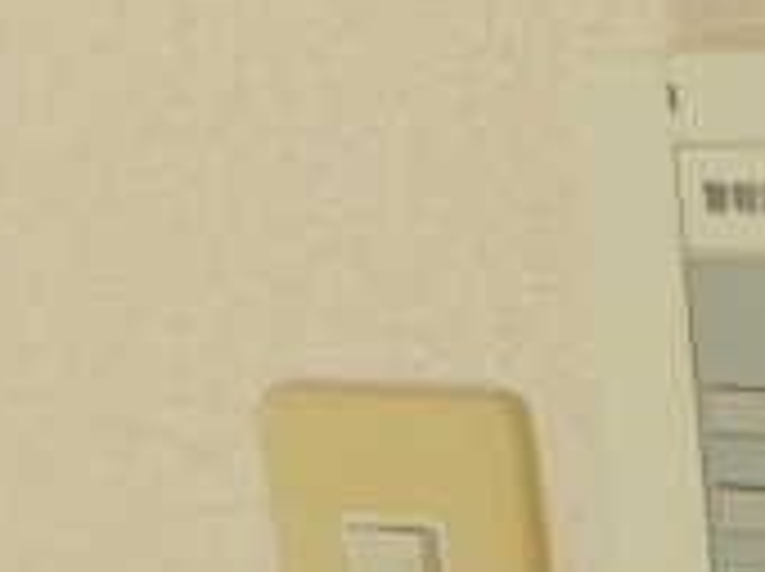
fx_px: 1832
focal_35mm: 83
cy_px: 703
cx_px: 1098
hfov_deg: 20.6
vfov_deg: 16.9
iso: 100
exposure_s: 1/80
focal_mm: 4
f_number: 3.1
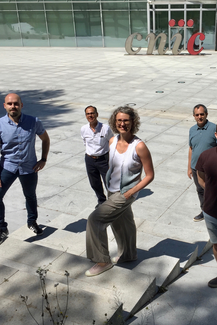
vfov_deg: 47.4
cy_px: 164
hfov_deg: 31.8
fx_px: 371
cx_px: 171
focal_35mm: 41
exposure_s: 1/3597
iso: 32
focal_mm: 4.15
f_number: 2.2
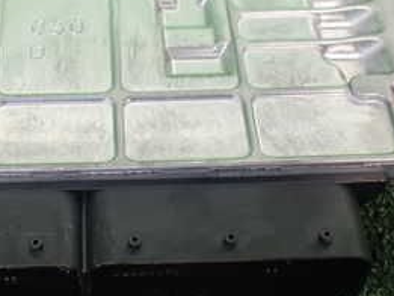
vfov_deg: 21.1
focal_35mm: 69
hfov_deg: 27.9
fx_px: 786
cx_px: 112
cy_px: 60
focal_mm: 5.4
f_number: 2.3
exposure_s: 1/125
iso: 200
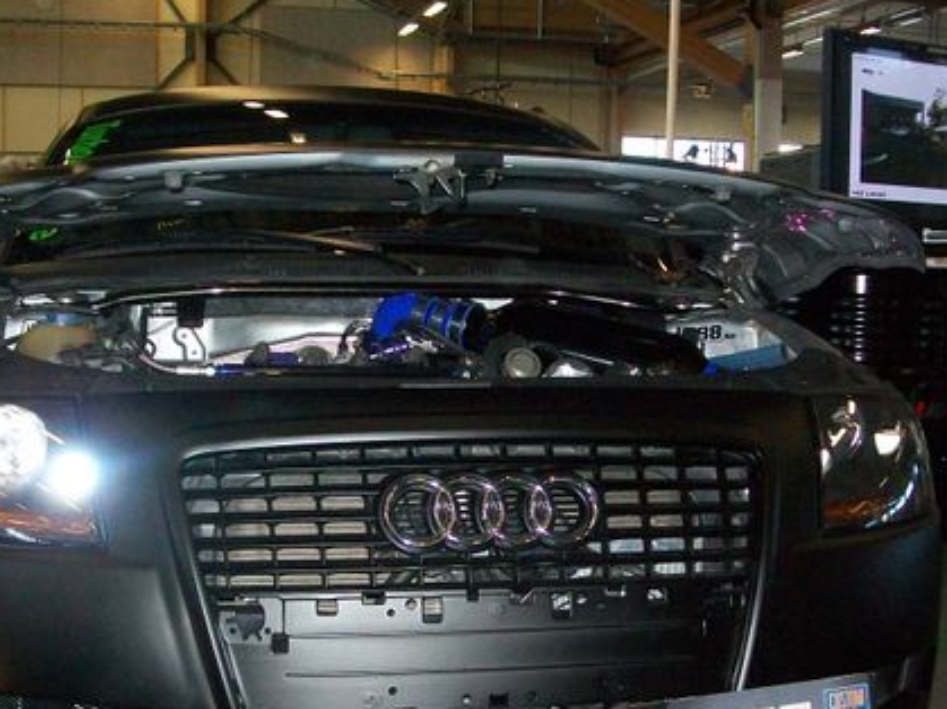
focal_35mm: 55
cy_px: 456
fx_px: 1504
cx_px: 445
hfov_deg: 34.9
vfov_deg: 26.4
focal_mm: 6
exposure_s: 1/125
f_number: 2.7
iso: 200
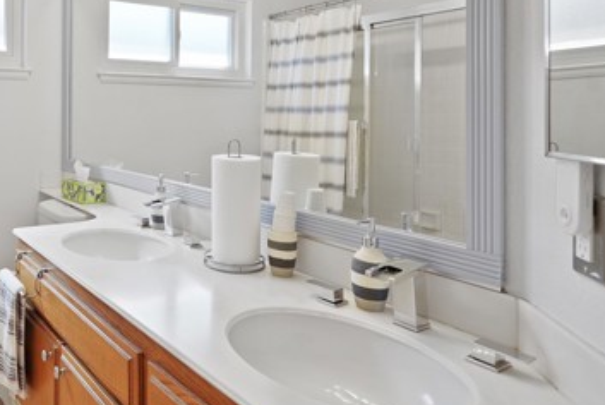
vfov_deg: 43.8
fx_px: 488
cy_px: 109
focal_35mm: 29
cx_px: 110
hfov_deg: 58.1
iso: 320
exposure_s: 1/15
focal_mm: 16
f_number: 4
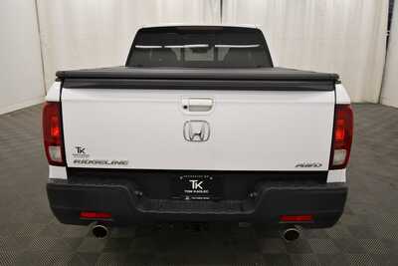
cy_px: 133
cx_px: 199
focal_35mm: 28
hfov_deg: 65.5
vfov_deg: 46.4
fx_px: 310
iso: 800
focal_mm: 19
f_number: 5.6
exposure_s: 1/200
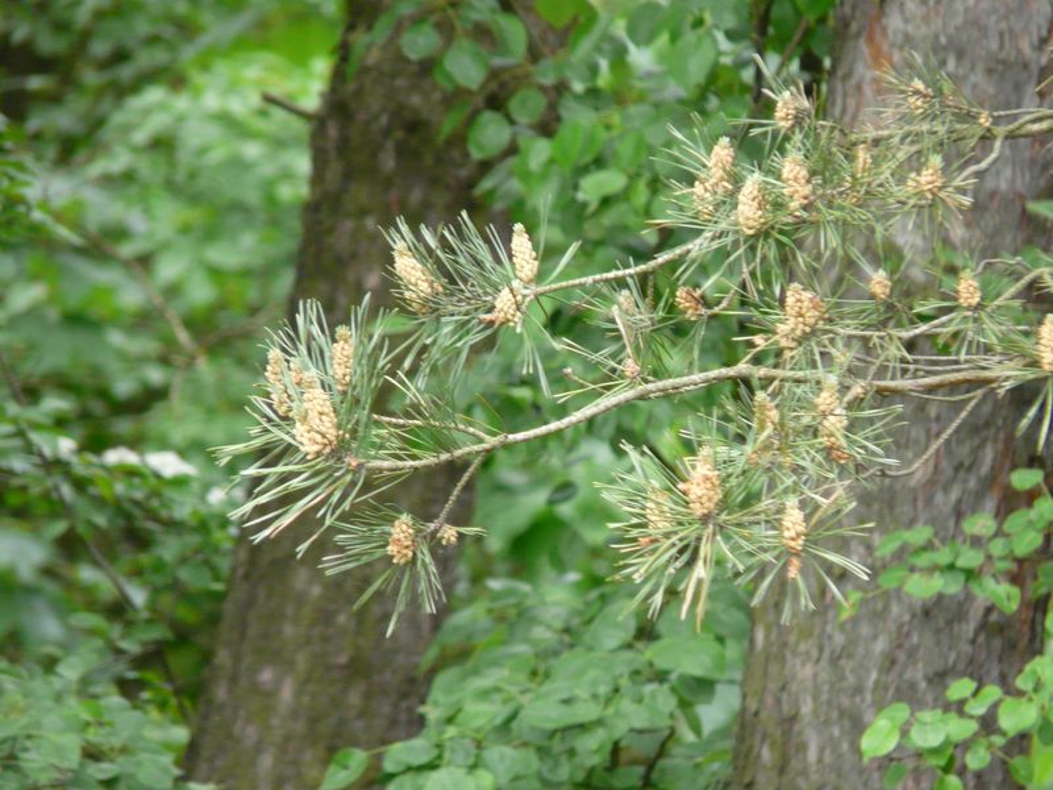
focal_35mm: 504
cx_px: 526
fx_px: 15331
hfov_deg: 3.9
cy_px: 395
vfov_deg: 3.0
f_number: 4.2
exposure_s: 1/160
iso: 400
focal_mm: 82.8
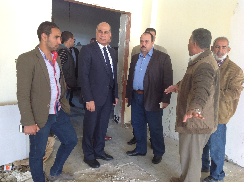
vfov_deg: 40.6
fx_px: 246
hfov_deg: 52.7
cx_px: 122
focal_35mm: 35
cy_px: 91
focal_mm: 4.28
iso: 50
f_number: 2.4
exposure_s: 1/24
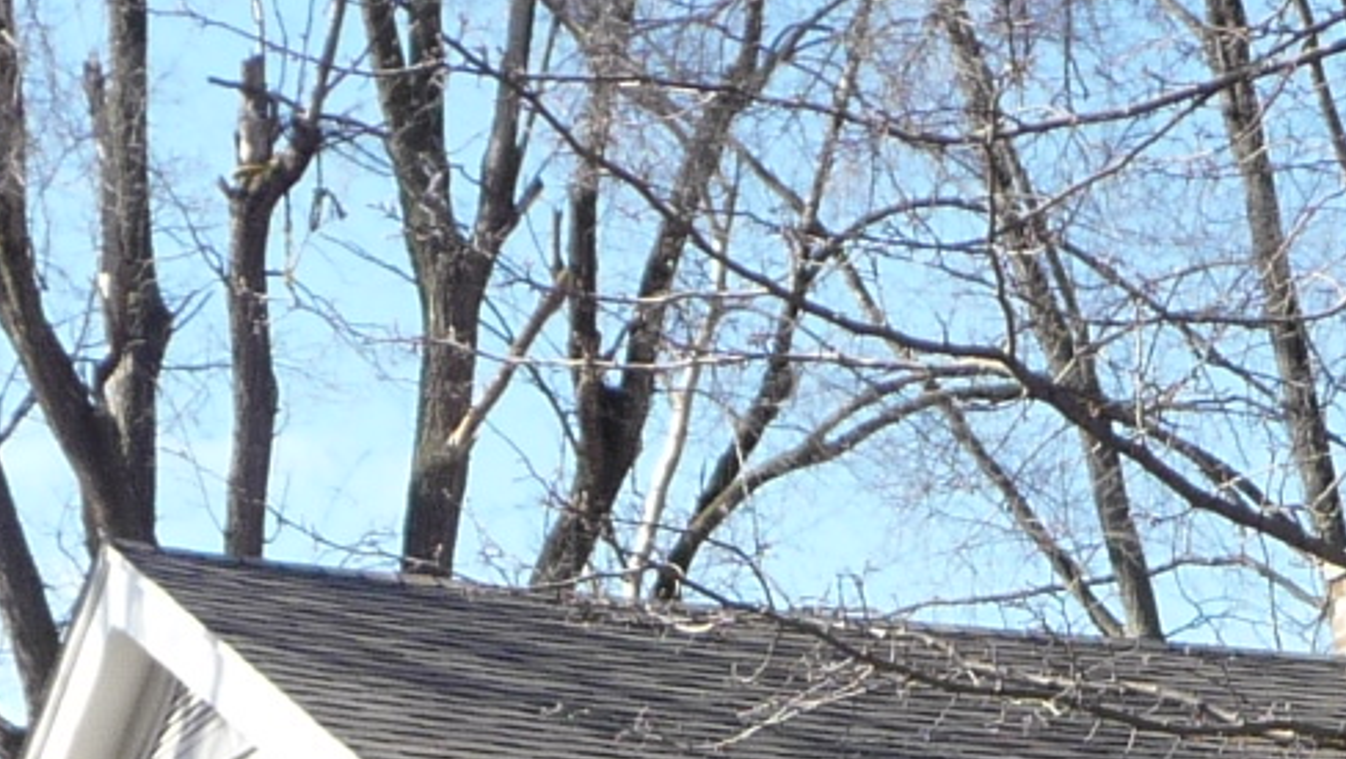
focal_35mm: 128
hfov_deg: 16.6
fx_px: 4570
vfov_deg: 8.8
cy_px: 1634
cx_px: 1062
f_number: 3.3
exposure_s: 1/400
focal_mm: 4.7
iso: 100
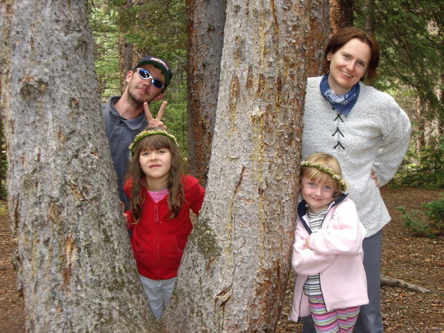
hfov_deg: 29.4
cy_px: 166
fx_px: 847
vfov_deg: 22.3
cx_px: 222
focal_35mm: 66
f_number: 3.6
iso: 200
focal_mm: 10.7
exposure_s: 1/80
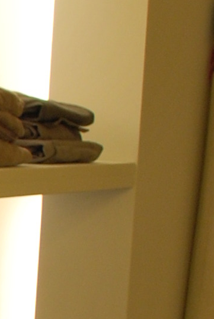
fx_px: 2106
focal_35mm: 237
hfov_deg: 5.4
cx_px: -515
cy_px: 430
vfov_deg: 8.5
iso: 200
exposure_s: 1/30
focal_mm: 22
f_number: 5
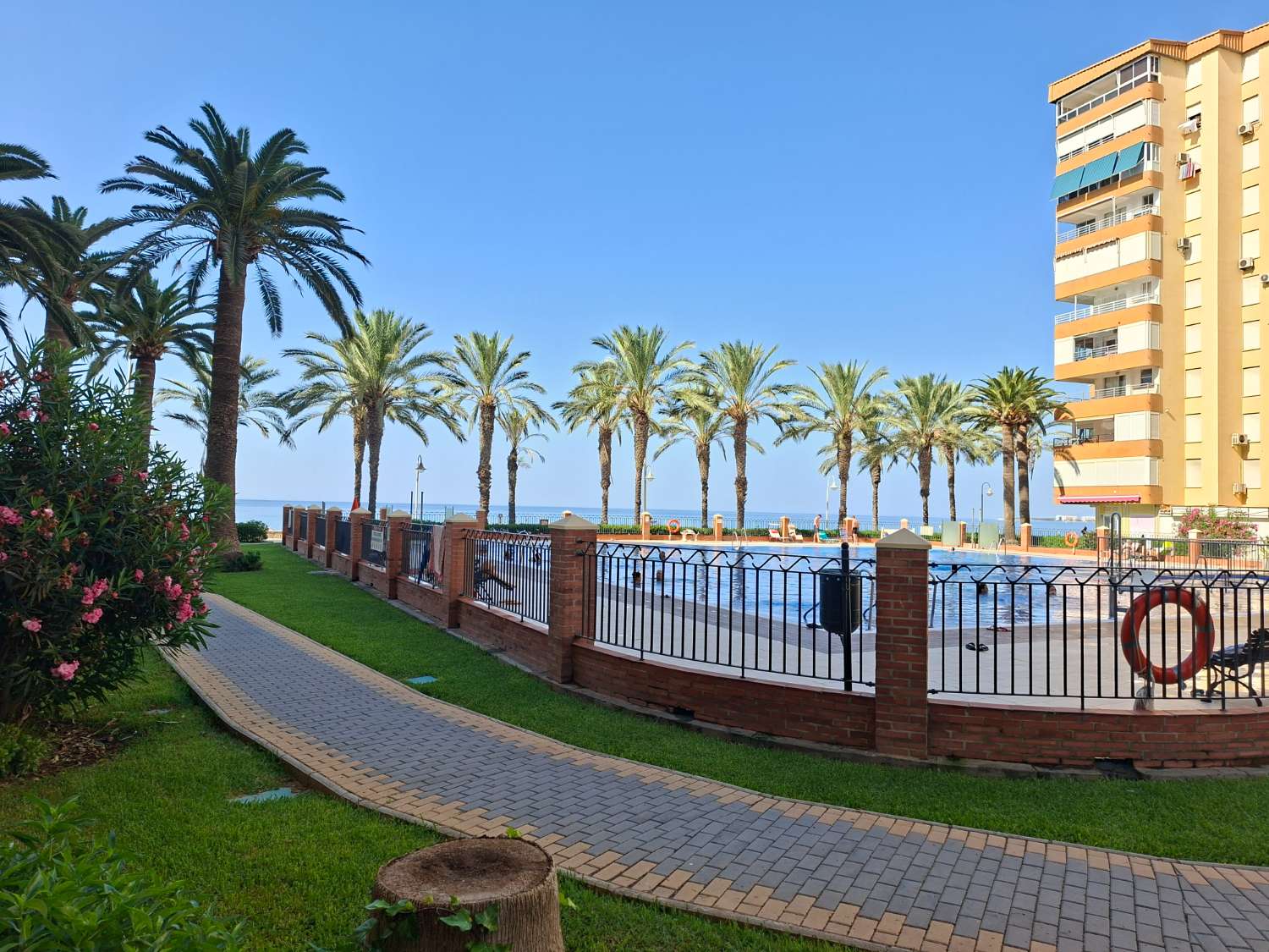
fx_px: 843
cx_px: 634
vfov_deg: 58.9
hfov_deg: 73.9
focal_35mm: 23
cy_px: 476
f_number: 1.8
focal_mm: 5.54
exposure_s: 1/1403
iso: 50
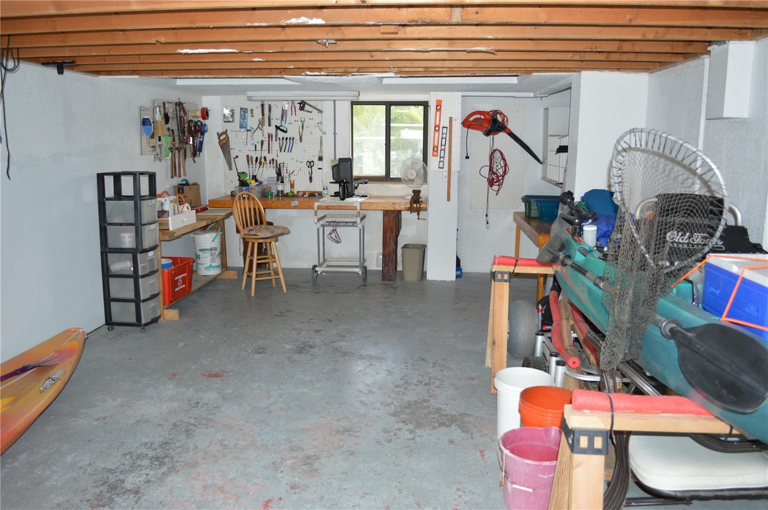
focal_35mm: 27
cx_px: 384
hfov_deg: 67.4
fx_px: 575
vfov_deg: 47.8
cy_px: 255
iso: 720
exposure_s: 1/60
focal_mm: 18
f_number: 3.5
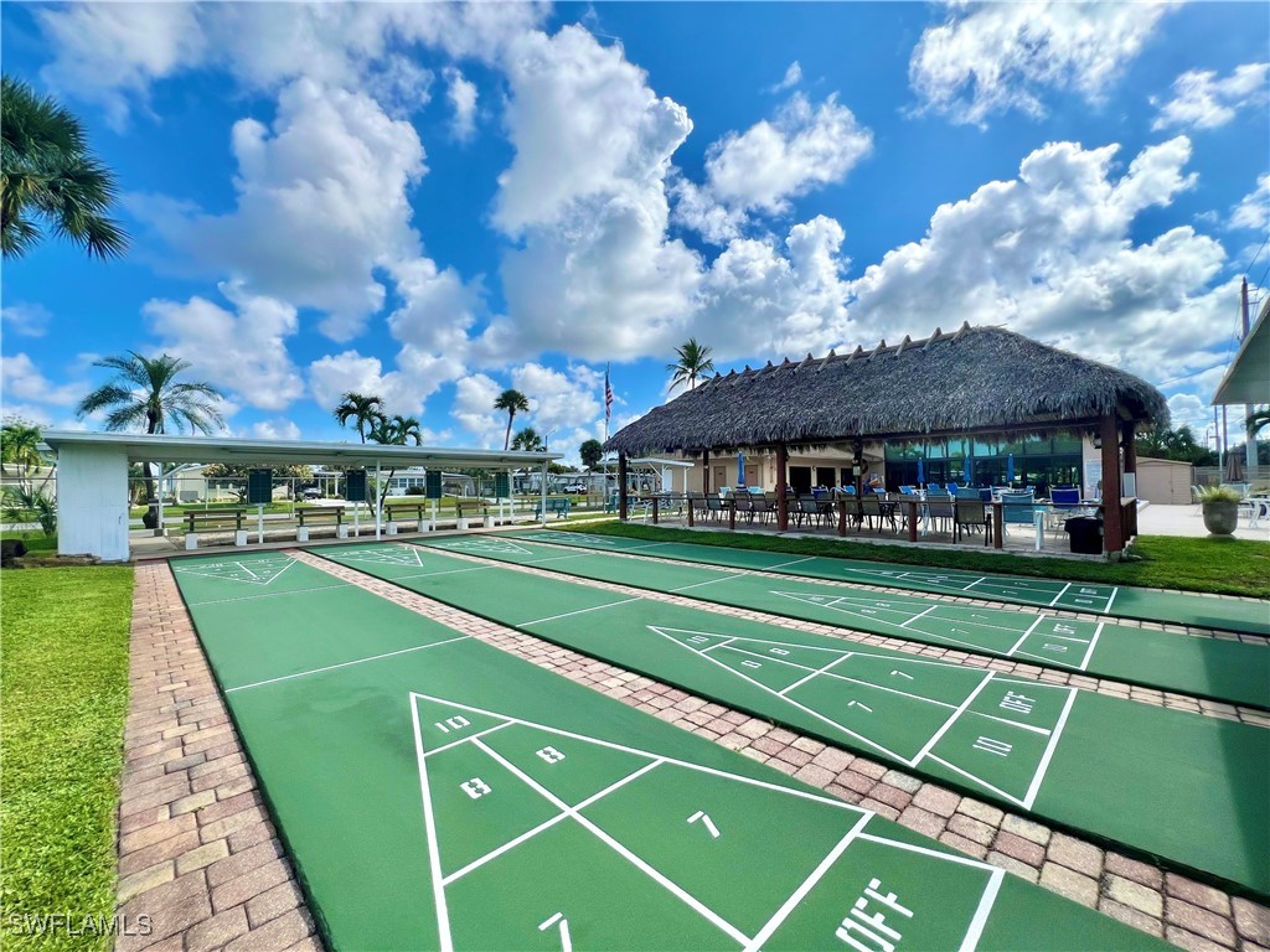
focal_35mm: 13
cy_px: 476
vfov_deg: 89.9
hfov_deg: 106.2
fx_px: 477
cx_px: 635
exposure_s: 1/2096
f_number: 1.8
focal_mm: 1.57
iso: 32
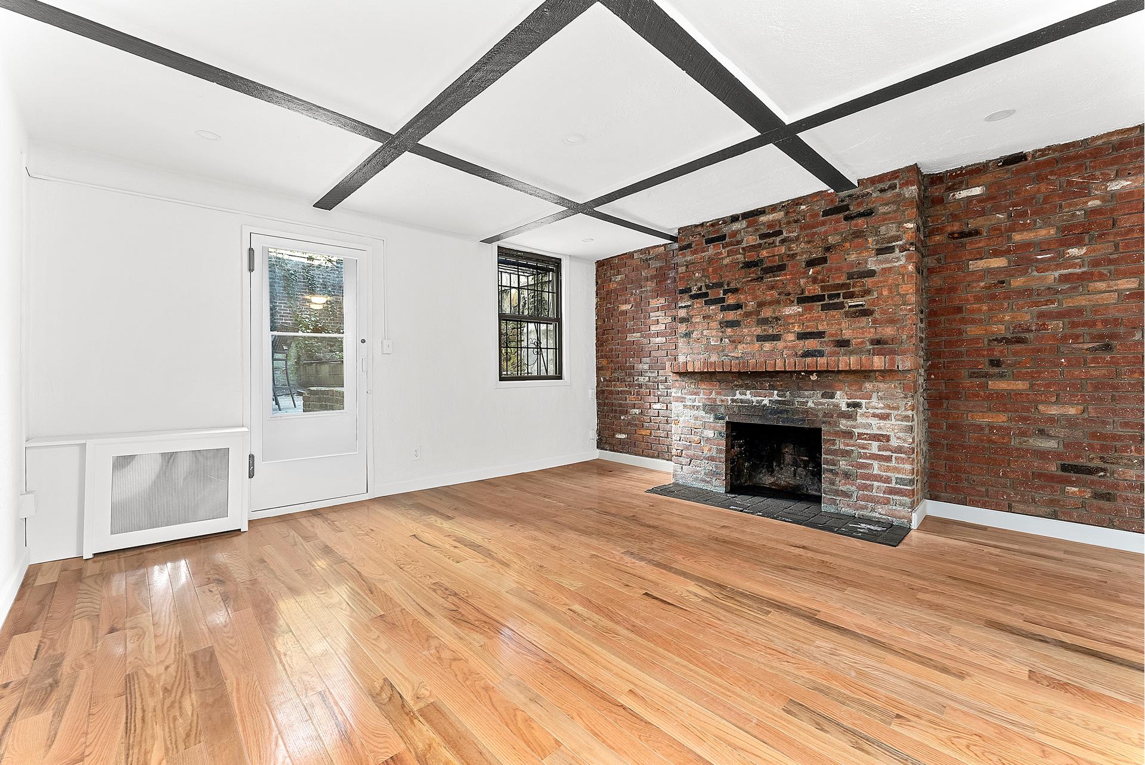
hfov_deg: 104.2
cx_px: 572
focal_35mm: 14
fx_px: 445
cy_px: 382
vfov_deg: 81.3
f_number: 11
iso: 200
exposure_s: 3.2
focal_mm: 14
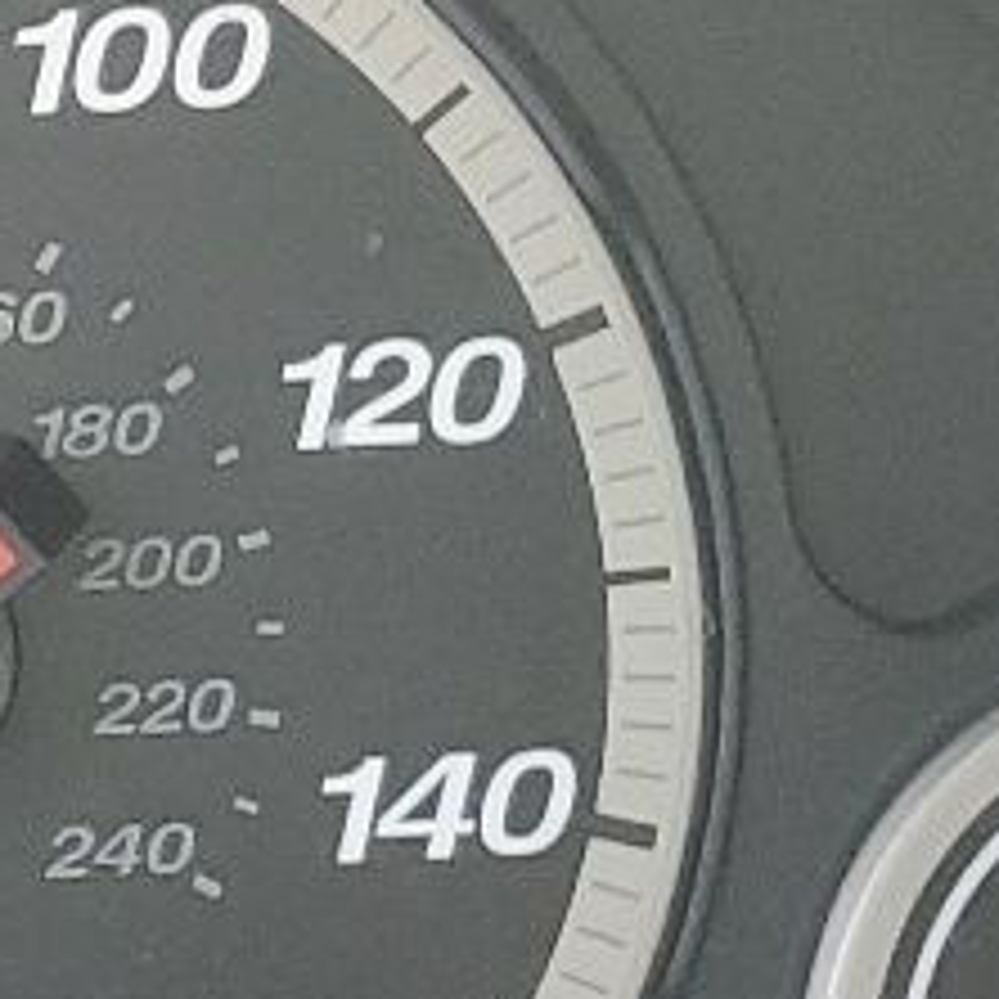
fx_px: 5420
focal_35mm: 166
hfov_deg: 9.3
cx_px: -1454
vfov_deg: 10.5
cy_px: 922
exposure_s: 1/120
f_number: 1.5
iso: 97
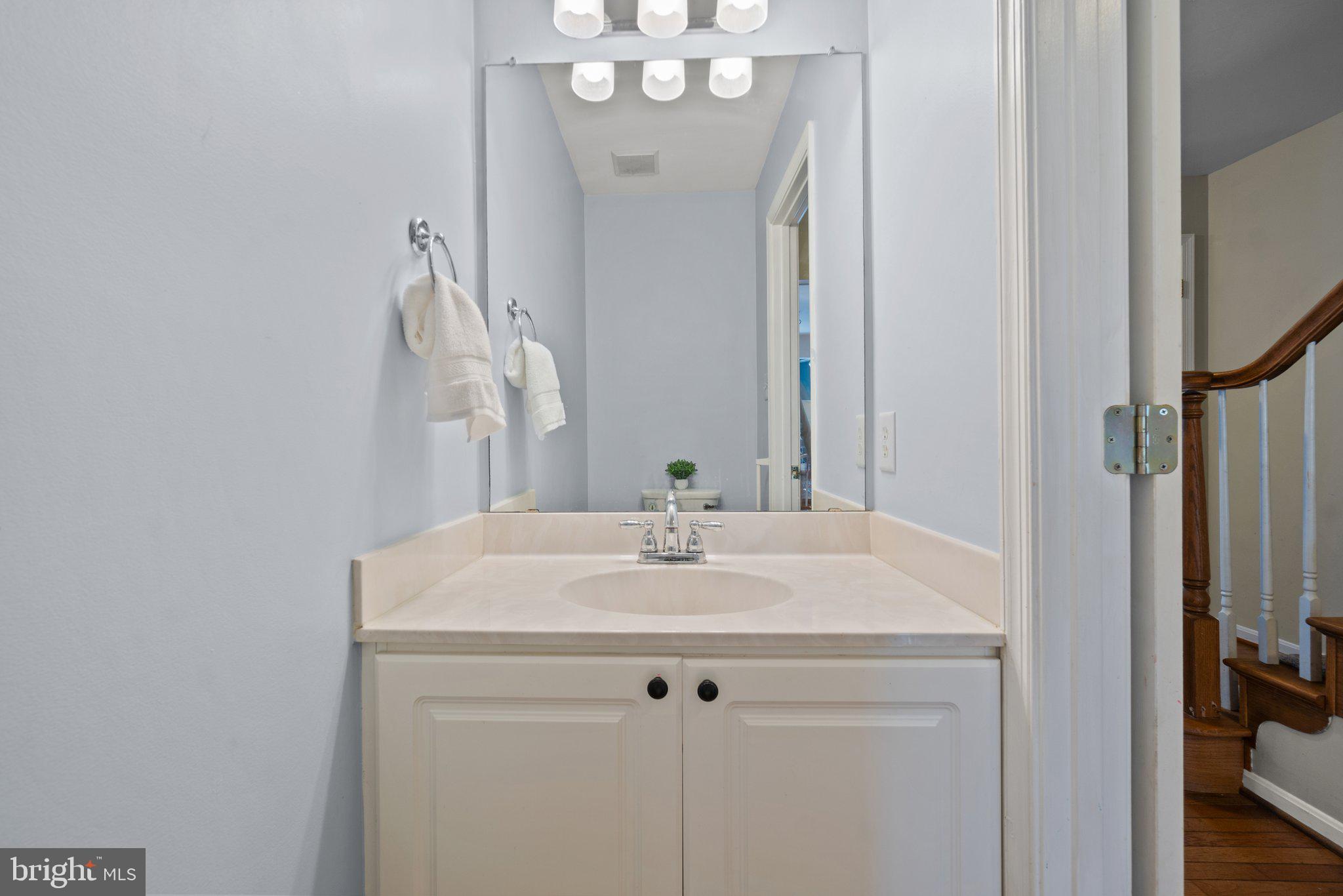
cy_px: 448
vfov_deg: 77.3
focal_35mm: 15
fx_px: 560
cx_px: 672
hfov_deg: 100.4
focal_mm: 10
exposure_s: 1.3
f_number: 8
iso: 100
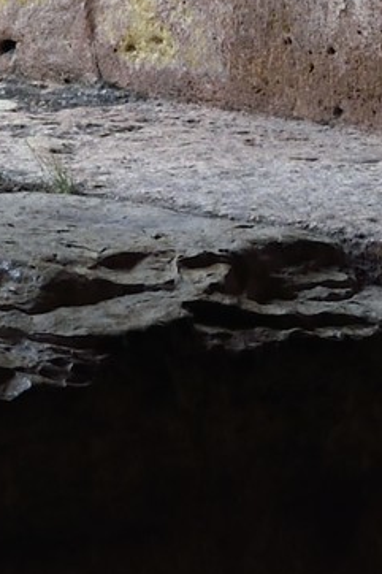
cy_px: -1203
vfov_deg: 5.8
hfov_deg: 4.0
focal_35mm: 332
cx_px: -859
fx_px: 5289
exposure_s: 1/160
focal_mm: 50
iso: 400
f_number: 10
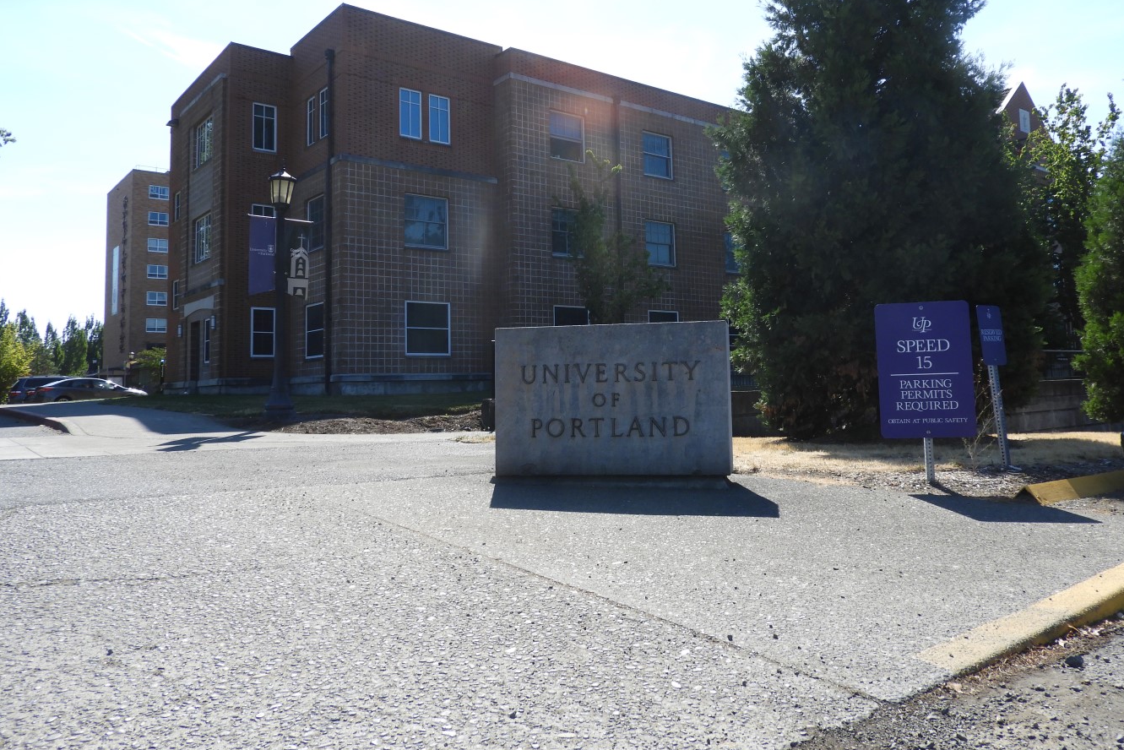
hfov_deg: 67.3
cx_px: 607
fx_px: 843
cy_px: 313
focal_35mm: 27
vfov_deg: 47.8
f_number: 3.3
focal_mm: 4.3
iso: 100
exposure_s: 1/800
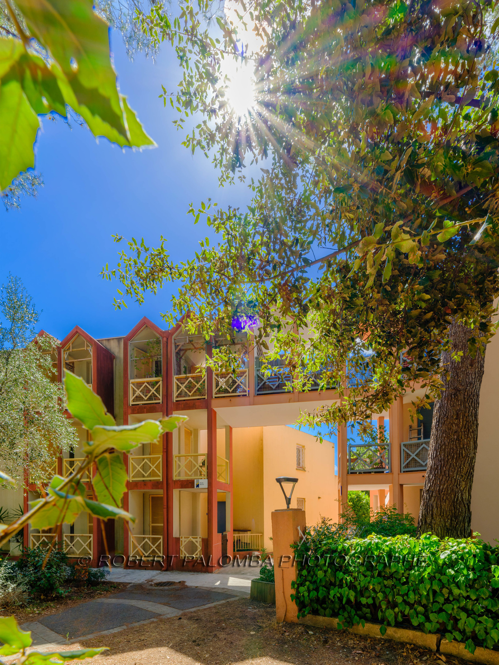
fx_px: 307
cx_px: 250
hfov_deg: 78.1
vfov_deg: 94.5
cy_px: 332
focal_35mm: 16
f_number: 16
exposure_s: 1/30
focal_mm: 20
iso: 320
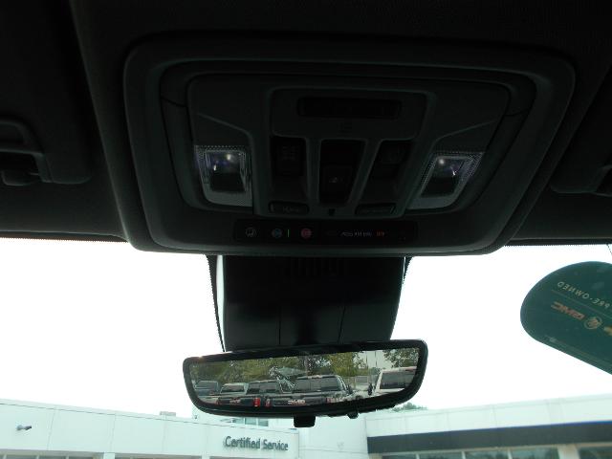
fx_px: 460
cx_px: 306
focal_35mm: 26
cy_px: 230
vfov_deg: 53.1
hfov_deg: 67.3
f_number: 3.2
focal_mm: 4.6
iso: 80
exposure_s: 1/320
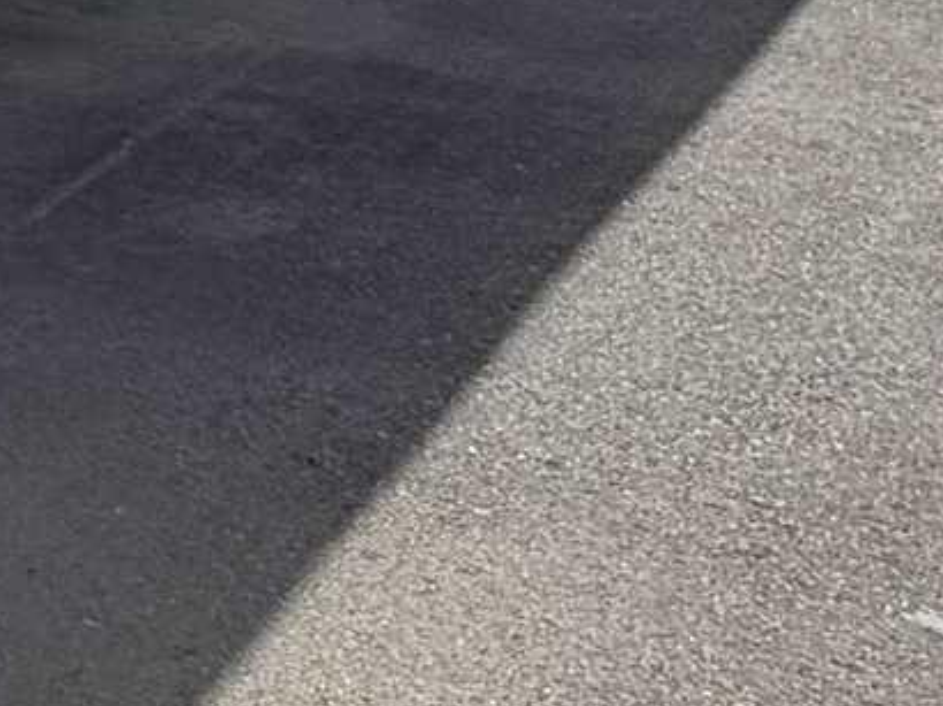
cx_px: -948
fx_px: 2859
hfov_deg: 15.1
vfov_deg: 12.1
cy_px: -823
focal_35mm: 105
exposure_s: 1/1105
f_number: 2.2
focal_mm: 2.22
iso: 20
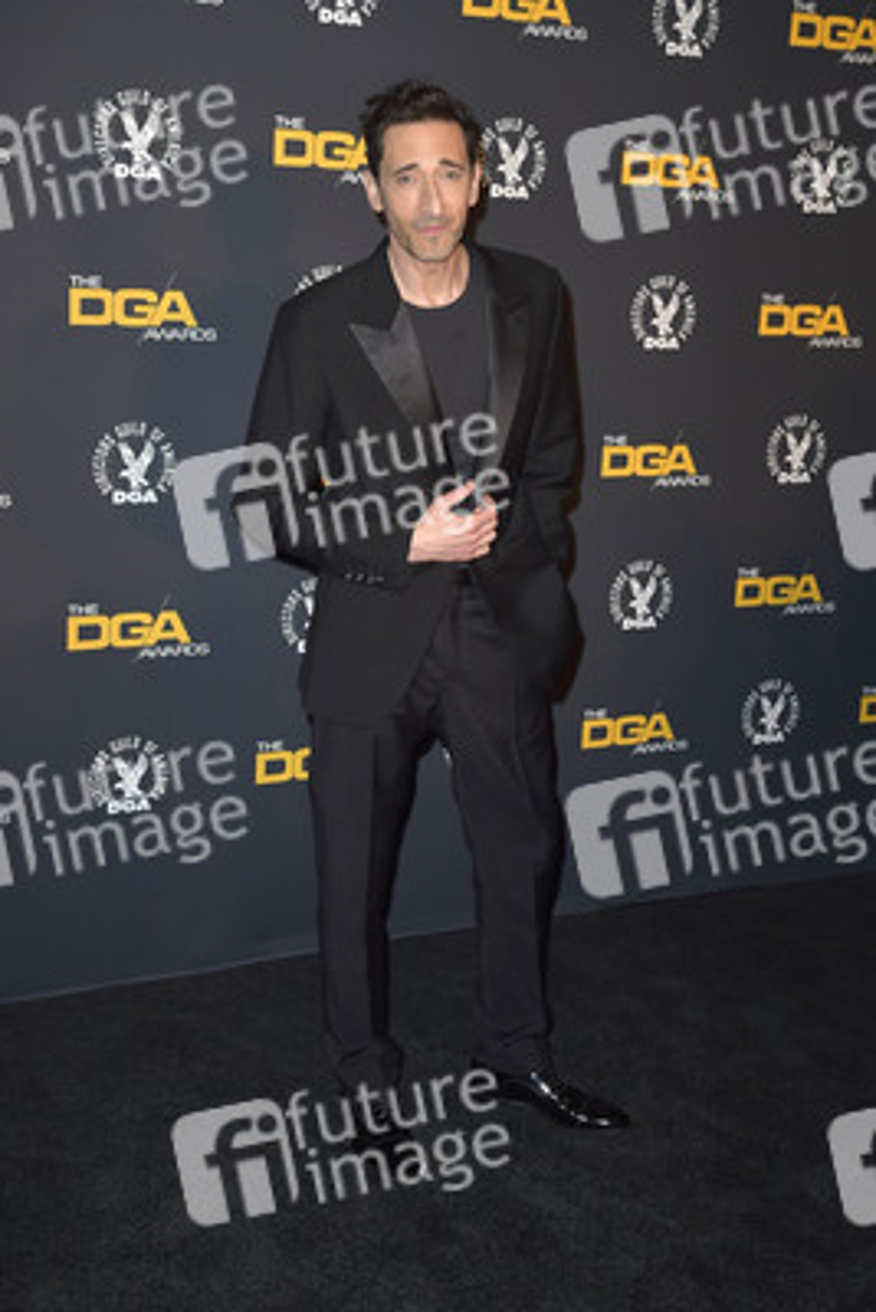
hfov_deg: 33.4
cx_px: 438
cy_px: 656
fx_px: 1459
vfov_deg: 48.4
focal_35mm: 40
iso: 640
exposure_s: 1/250
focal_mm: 40
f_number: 6.3
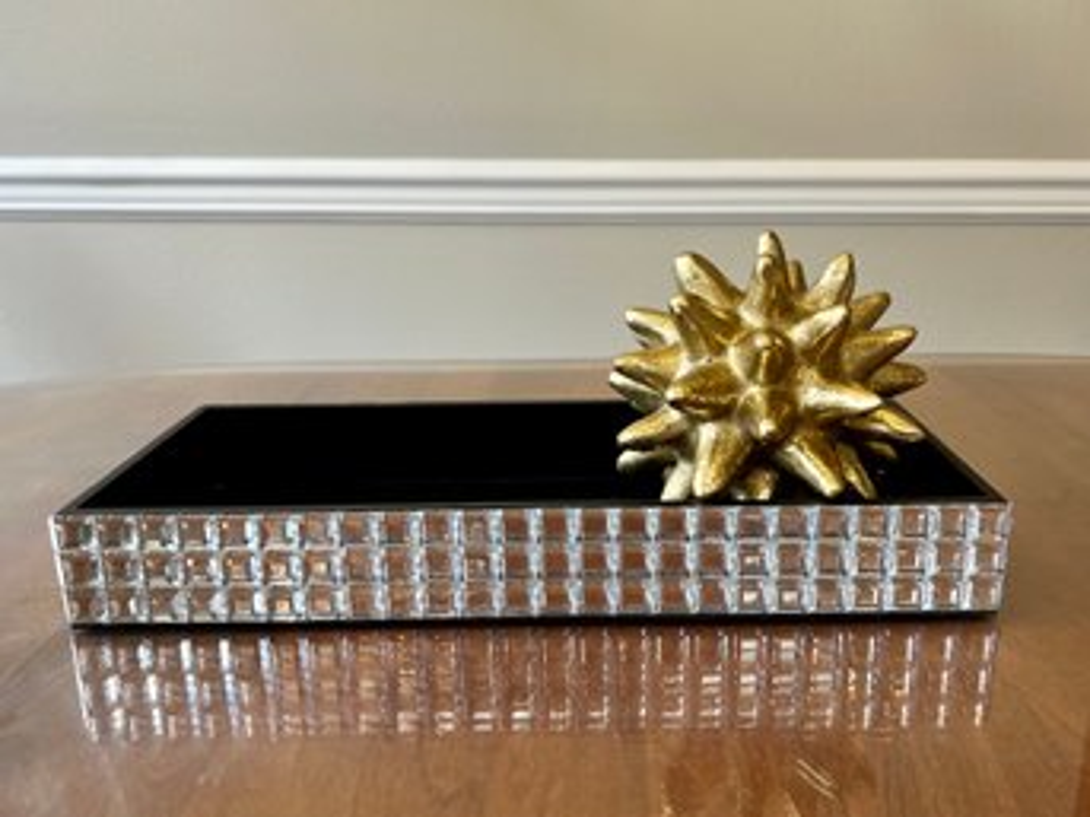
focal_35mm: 26
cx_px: 545
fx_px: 818
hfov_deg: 67.3
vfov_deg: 53.0
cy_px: 408
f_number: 1.5
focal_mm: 5.7
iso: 100
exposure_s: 1/120
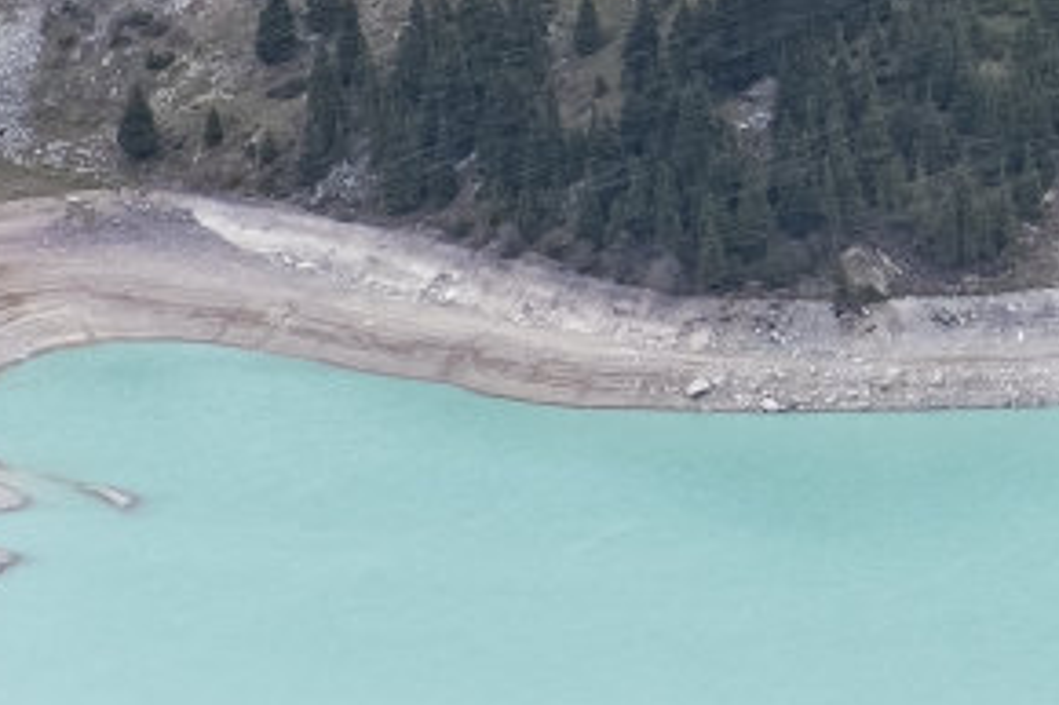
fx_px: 13465
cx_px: 1877
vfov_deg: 3.0
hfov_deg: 4.5
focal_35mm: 458
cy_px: -203
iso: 320
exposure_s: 1/80
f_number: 11
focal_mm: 55
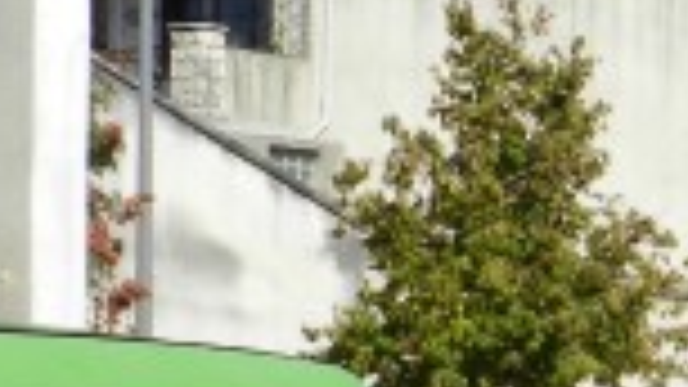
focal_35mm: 209
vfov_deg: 5.7
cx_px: 1273
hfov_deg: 9.7
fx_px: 3812
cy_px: 698
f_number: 5
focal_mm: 8.1
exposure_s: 1/800
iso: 160
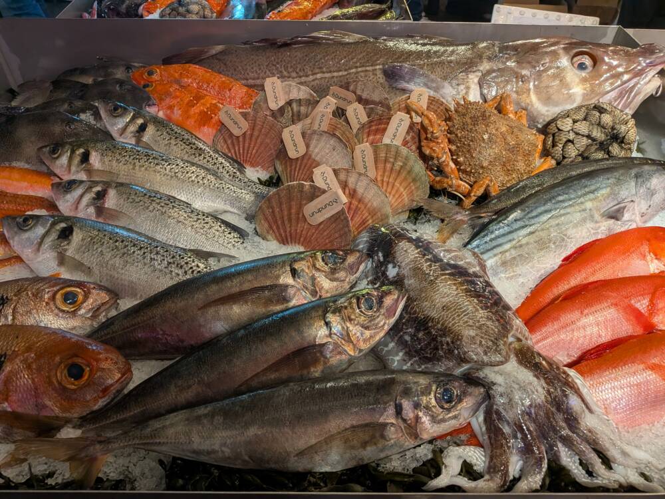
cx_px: 332
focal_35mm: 24
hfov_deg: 71.6
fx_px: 461
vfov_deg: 56.8
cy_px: 250
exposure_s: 1/100
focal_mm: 4.53
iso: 771
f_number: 1.7
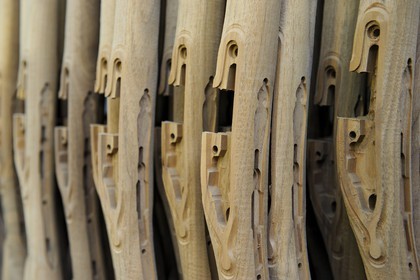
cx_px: 210
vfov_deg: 28.1
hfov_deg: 41.1
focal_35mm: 48
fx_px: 560
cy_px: 140
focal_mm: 48
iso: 800
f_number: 4
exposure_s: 1/30
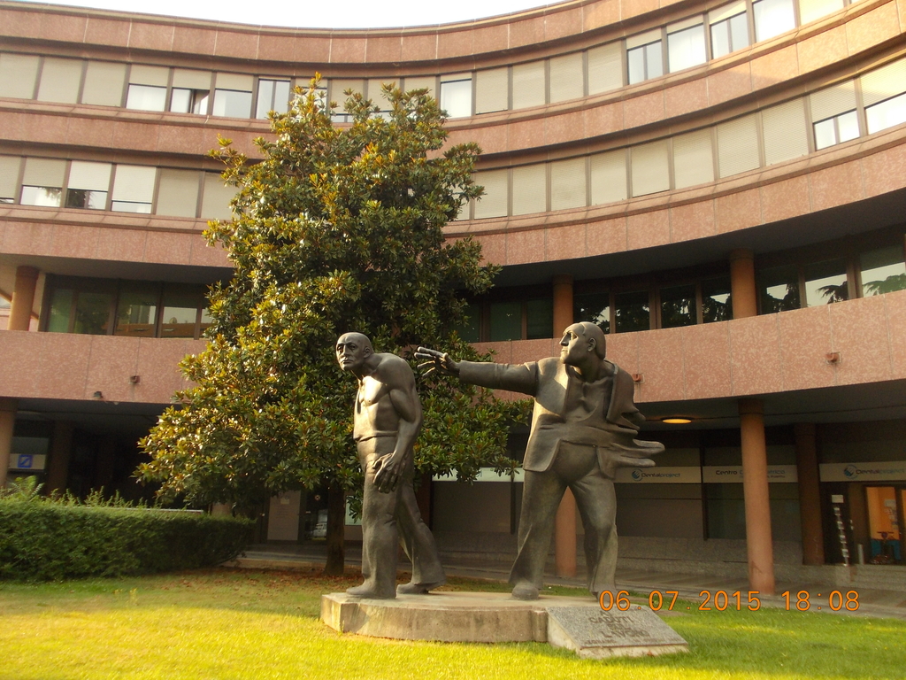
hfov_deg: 63.4
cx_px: 453
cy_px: 340
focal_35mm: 28
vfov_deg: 49.7
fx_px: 733
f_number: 2.7
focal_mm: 4
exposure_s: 1/160
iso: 80
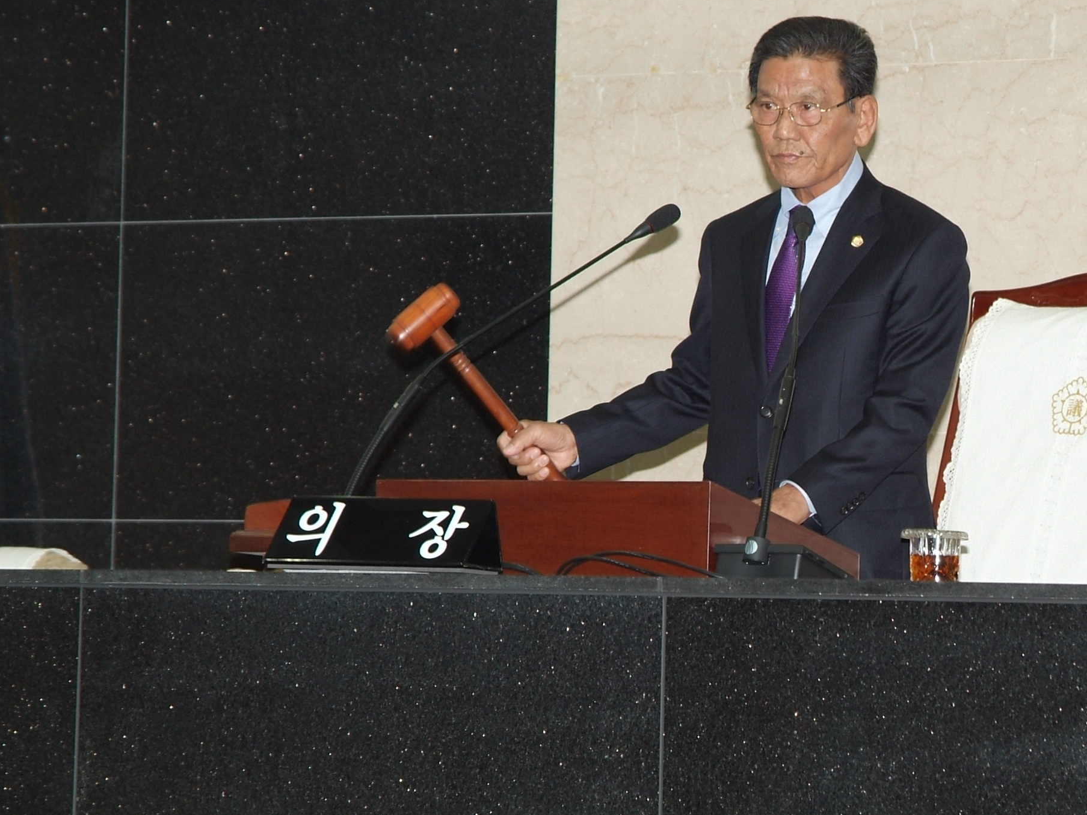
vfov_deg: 7.2
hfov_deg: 9.6
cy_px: 212
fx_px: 6468
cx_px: 678
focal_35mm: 206
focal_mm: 85
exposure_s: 1/60
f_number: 5.6
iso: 400
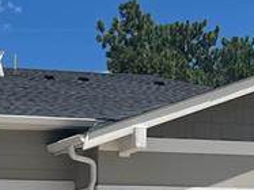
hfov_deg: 13.2
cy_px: 383
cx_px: -122
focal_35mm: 142
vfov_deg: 9.7
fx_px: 1041
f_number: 1.5
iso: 50
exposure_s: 1/6579
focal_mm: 5.7
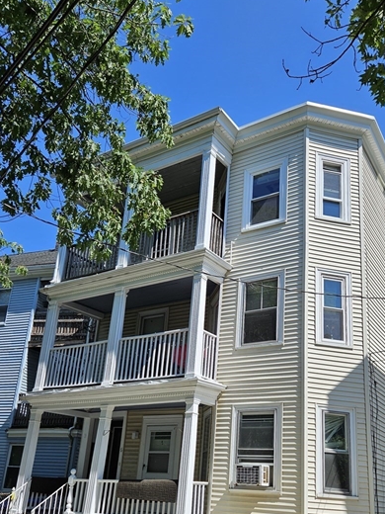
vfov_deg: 53.3
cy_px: 325
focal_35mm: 34
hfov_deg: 41.7
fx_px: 504
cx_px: 214
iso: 25
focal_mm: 5.4
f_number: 1.8
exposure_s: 1/2016
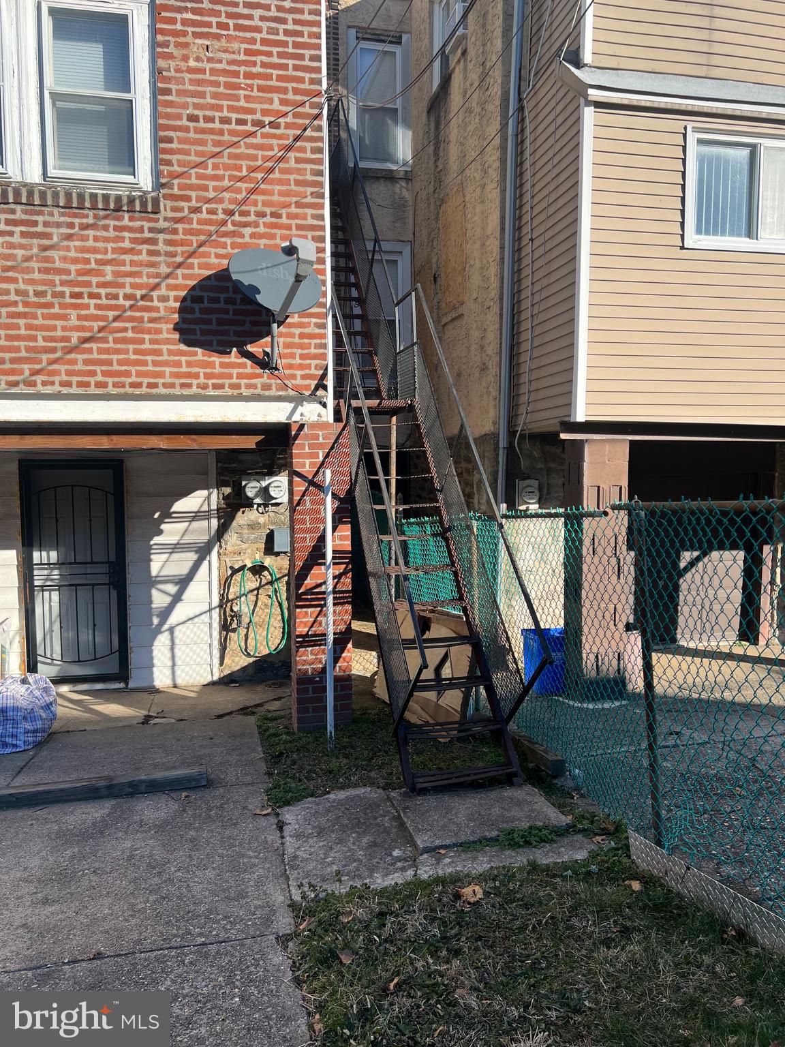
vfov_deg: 67.3
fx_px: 786
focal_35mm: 26
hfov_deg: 53.1
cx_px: 392
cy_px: 524
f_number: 1.5
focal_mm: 5.7
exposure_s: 1/2123
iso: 50
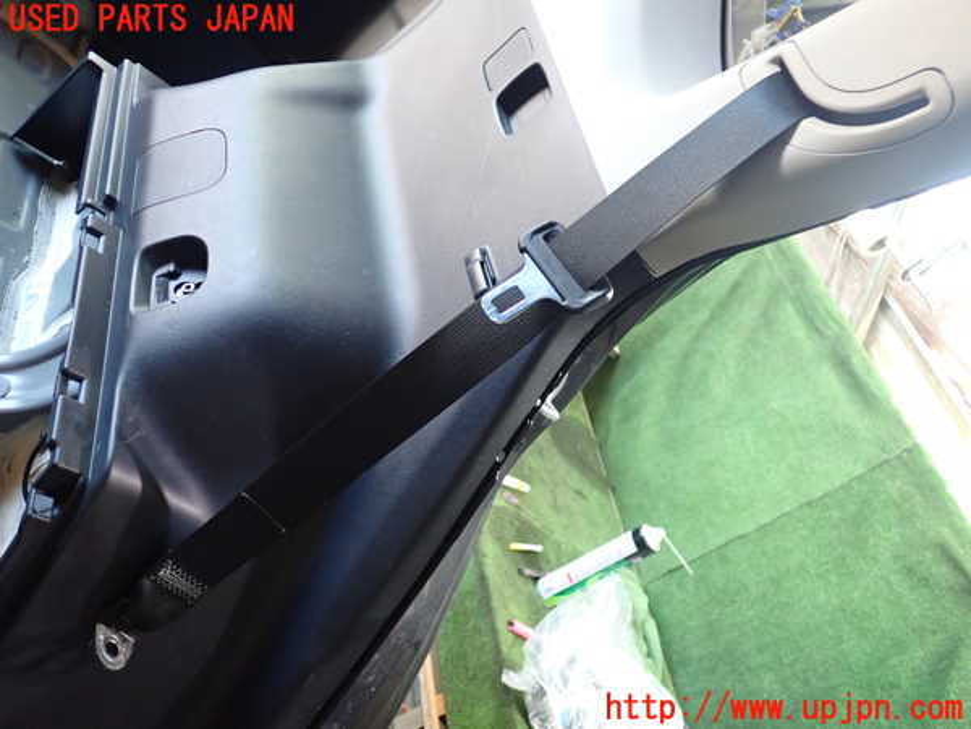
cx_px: 486
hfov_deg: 60.0
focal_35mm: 30
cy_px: 364
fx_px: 842
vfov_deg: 46.8
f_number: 2.3
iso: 400
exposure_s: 1/30
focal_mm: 5.4
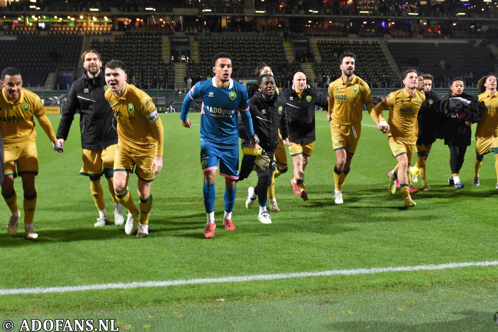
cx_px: 249
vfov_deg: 36.9
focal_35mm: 36
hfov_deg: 53.1
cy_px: 166
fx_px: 498
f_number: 4
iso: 4000
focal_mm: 24
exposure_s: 1/320
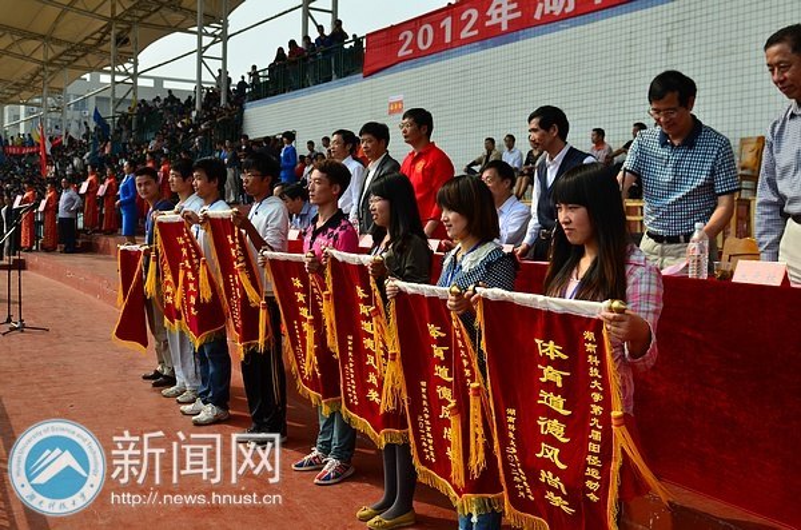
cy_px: 265
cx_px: 400
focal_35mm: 36
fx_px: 799
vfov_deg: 36.7
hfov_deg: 53.2
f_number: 6.3
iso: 200
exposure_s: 1/800
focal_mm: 24
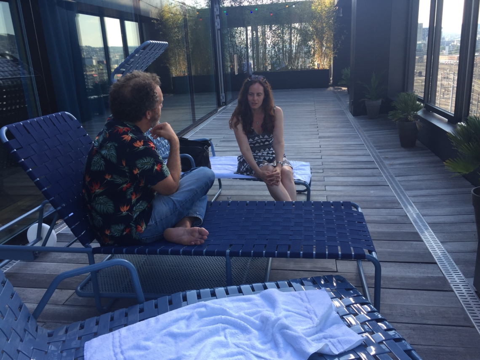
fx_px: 402
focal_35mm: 29
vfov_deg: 48.2
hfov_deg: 61.7
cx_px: 240
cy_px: 180
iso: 32
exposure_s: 1/223
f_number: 2.2
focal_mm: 4.15
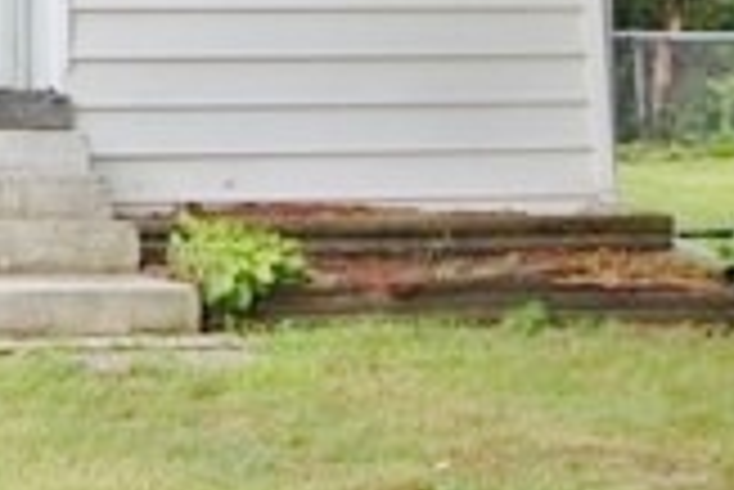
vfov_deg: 9.4
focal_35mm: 141
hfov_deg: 14.1
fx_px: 2877
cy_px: -306
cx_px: -158
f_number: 5.6
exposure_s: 1/500
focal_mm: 24
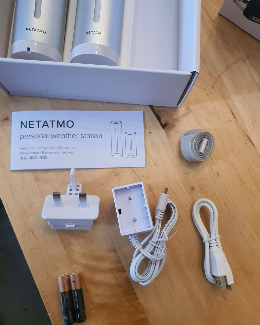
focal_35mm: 28
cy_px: 172
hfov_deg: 51.5
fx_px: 269
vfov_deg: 62.2
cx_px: 132
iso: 500
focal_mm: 4.3
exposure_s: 1/50
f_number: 2.4
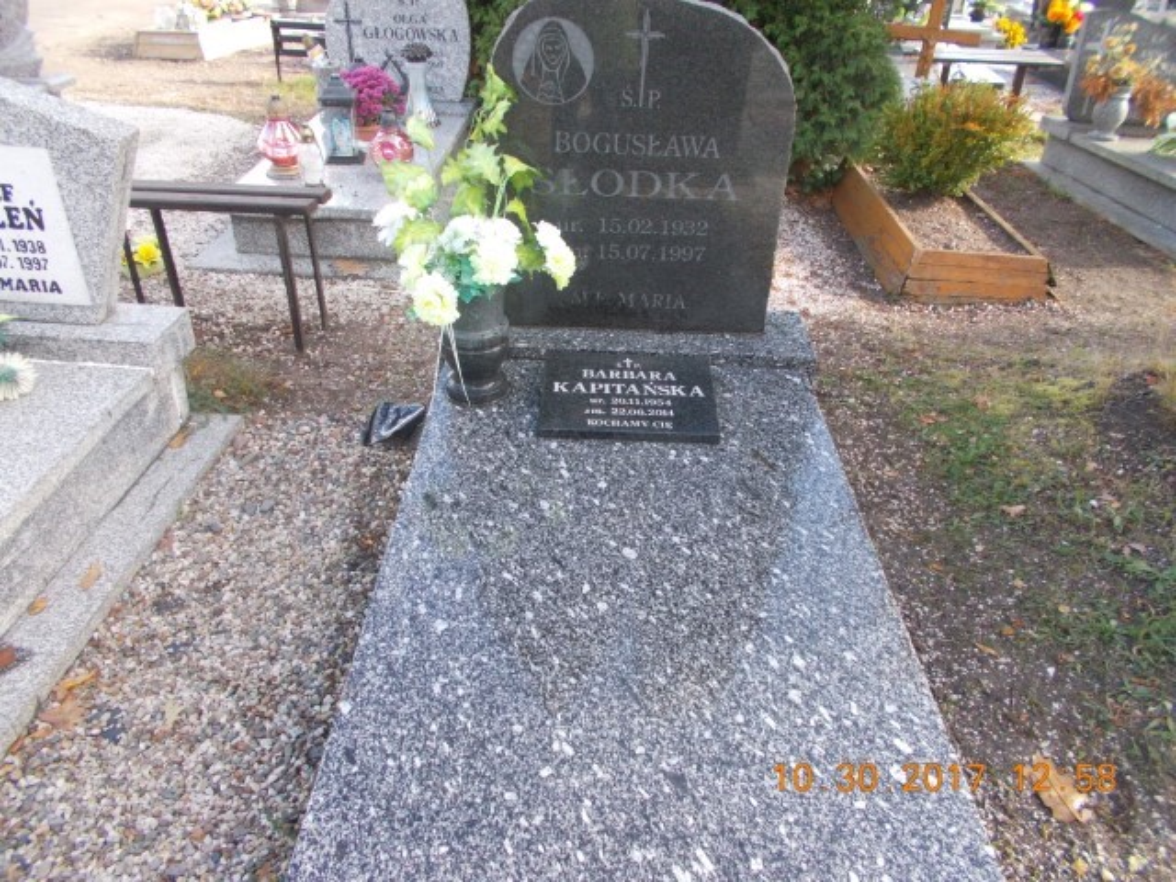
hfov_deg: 67.3
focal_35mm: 26
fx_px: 883
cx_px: 588
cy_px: 441
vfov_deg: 53.1
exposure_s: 1/250
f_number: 3.2
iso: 280
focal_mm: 4.6
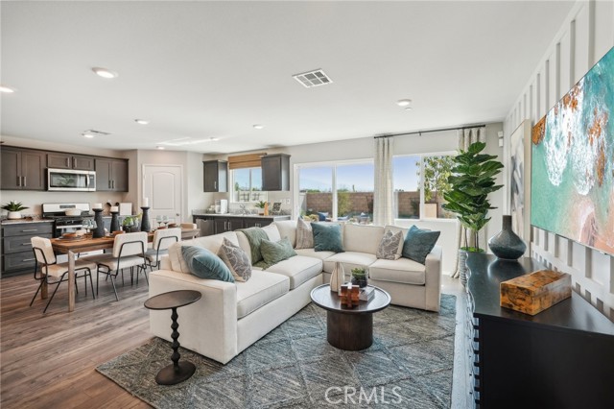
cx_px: 307
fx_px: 273
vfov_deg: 73.7
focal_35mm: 16
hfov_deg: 96.8
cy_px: 204
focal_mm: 16
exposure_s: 1/60
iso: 400
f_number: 8
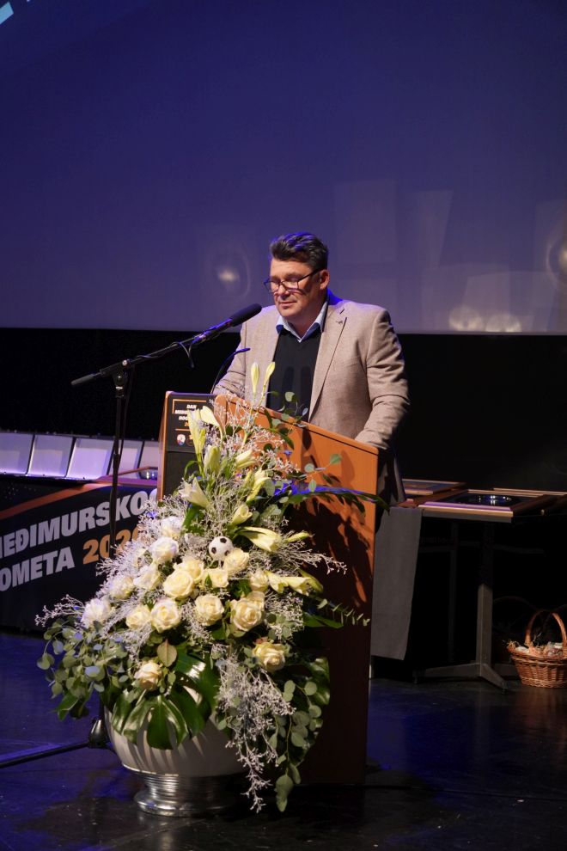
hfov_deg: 18.2
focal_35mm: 75
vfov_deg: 27.0
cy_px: 426
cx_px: 284
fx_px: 1772
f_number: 2.8
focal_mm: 50
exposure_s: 1/80
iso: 1600
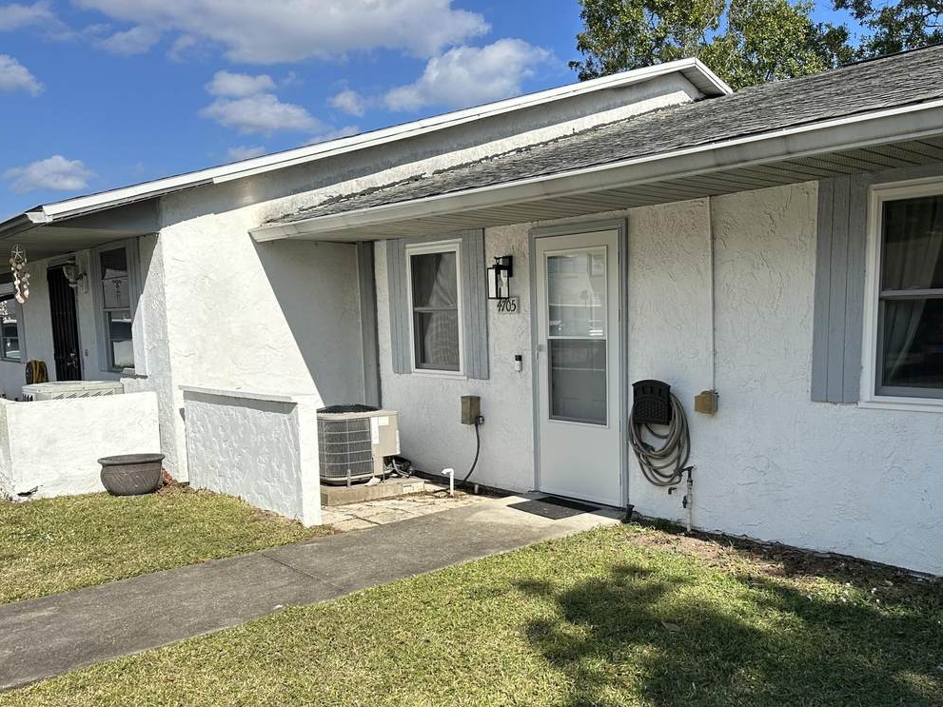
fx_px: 844
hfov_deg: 57.5
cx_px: 600
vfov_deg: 45.1
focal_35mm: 31
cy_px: 432
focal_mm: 6.86
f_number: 1.78
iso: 80
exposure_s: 1/4348
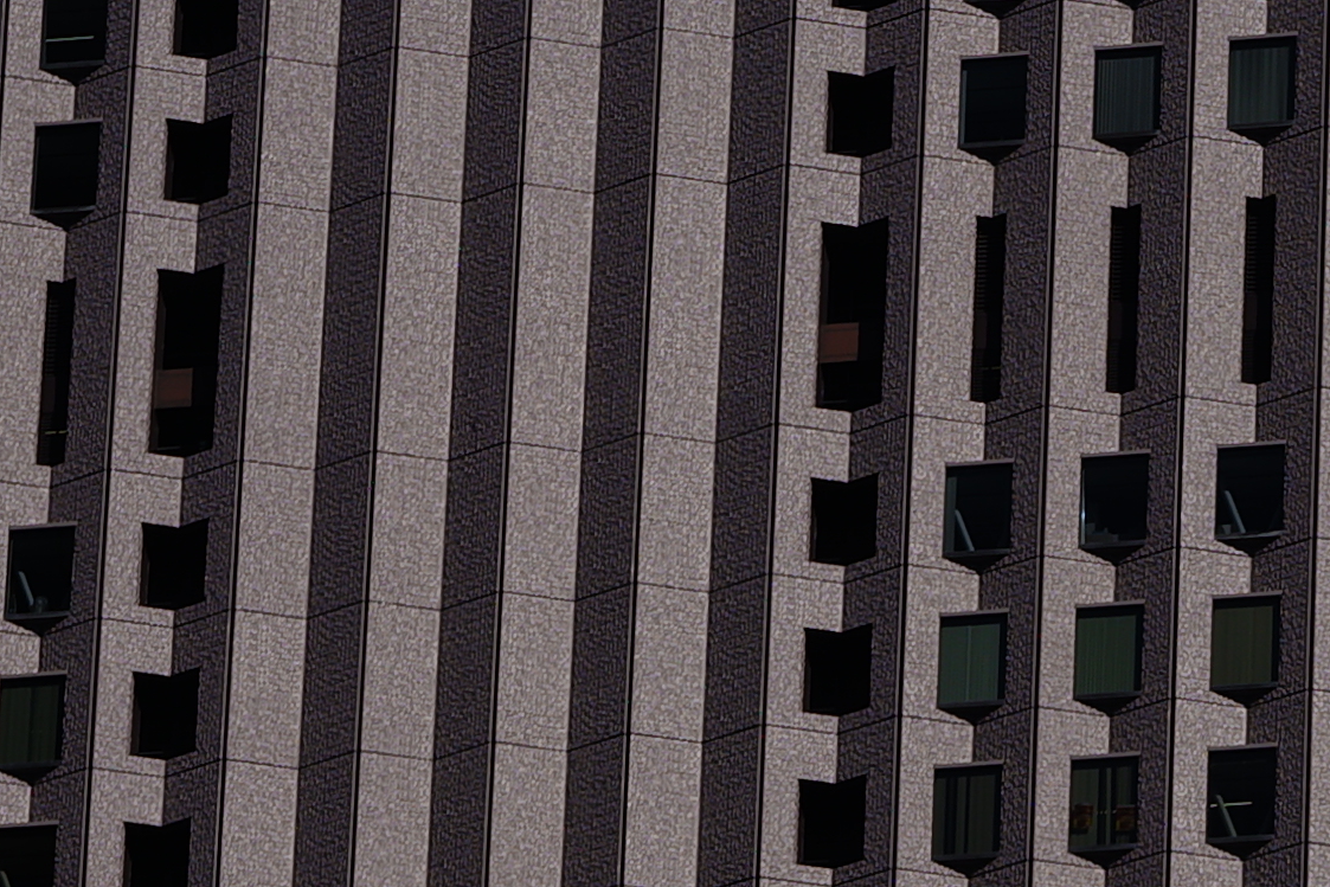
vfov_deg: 3.6
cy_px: 2119
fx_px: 13818
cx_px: 1456
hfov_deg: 5.5
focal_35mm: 374
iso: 100
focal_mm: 70
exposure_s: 1/800
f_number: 8
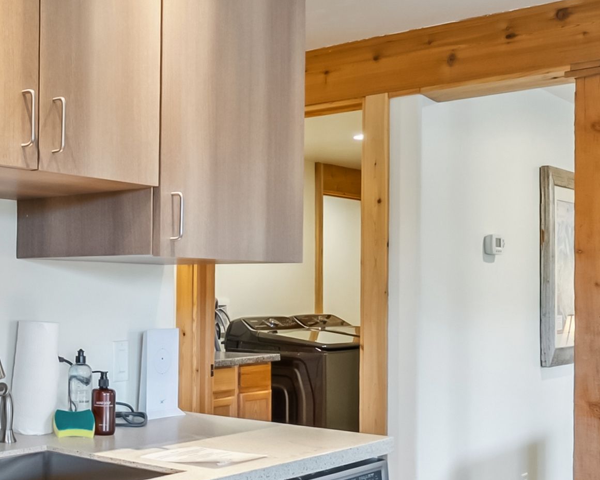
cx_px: -12
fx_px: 852
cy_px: 300
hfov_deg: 34.9
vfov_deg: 31.3
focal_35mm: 48
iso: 800
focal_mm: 14
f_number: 8
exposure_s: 1/20
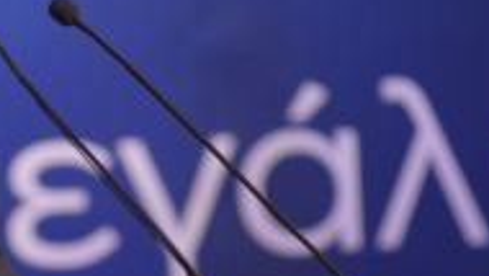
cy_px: 163
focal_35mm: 705
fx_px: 9144
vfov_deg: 1.7
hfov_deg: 3.1
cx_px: 72
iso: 3200
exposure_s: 1/200
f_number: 2.8
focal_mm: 200
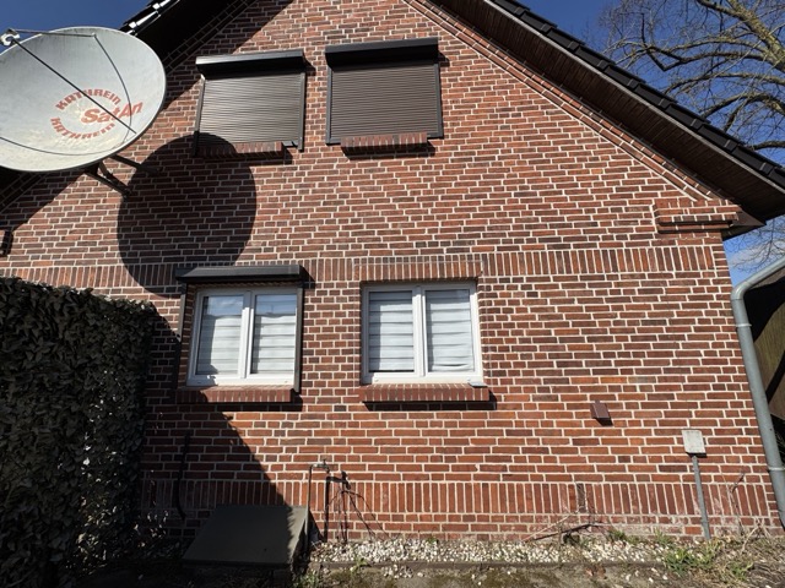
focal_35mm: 14
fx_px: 317
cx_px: 392
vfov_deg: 85.7
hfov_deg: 102.1
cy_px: 294
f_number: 2.2
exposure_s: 1/3247
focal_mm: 2.22
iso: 50
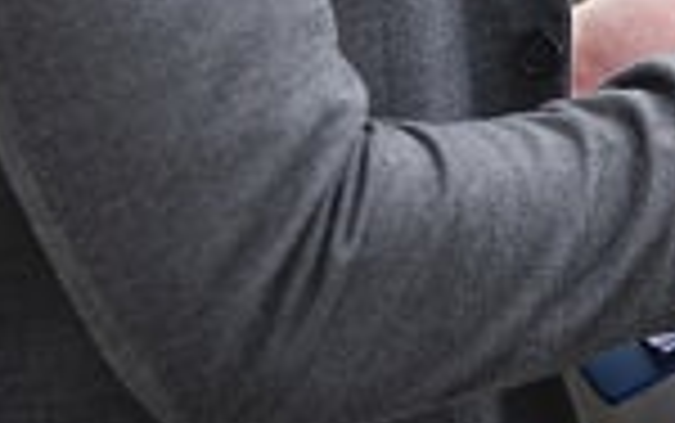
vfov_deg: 6.9
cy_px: -189
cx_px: 796
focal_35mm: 188
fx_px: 3461
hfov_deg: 10.9
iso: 100
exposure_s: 1/1000
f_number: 3.2
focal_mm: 46
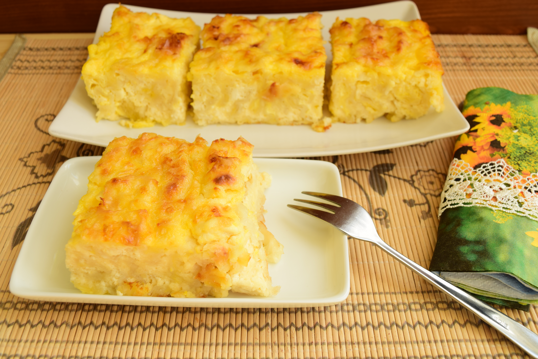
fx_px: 538
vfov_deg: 36.9
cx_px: 269
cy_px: 180
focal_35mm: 36
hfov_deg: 53.1
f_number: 8
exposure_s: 1/40
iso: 100
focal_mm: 24
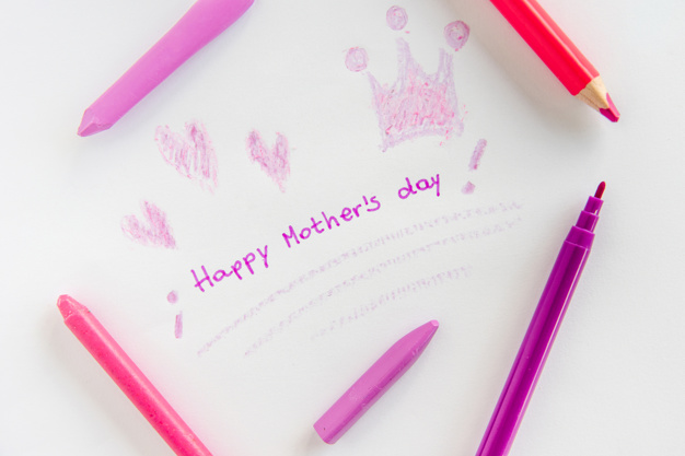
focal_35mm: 70
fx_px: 1332
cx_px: 342
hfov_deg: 28.9
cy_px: 228
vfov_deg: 19.4
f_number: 5.6
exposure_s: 1/125
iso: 250
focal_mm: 70
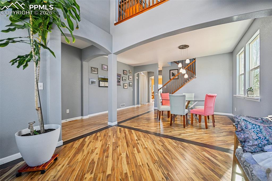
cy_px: 90
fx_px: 106
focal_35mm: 14
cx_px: 136
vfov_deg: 81.2
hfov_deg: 104.3
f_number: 13
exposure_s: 1/15
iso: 400
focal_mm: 14
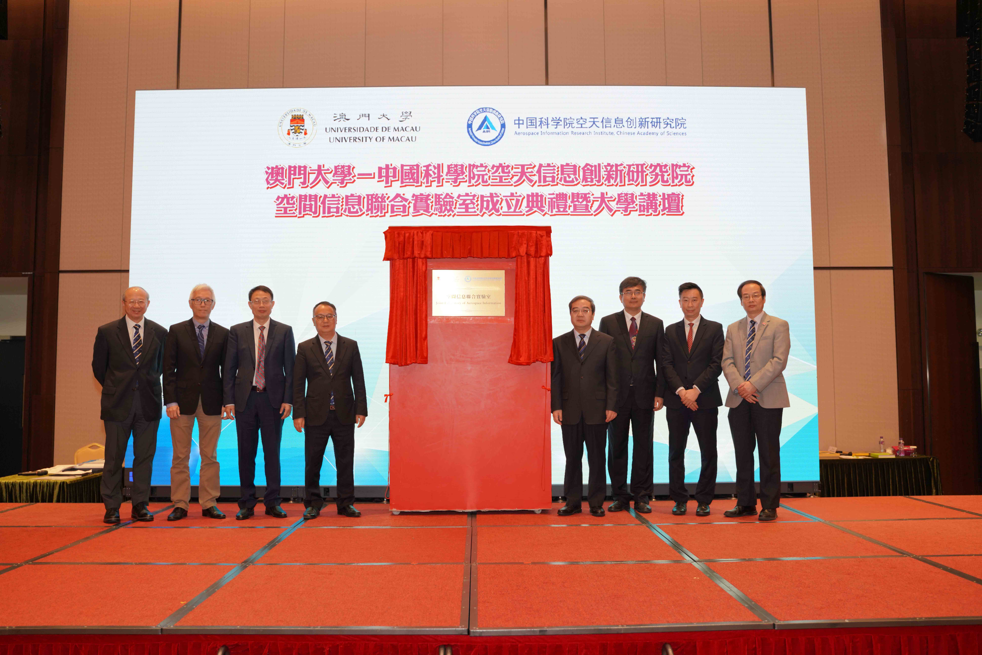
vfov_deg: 42.3
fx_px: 846
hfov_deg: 60.3
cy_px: 328
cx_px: 491
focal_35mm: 31
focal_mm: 31
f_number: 2.8
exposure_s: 1/250
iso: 640
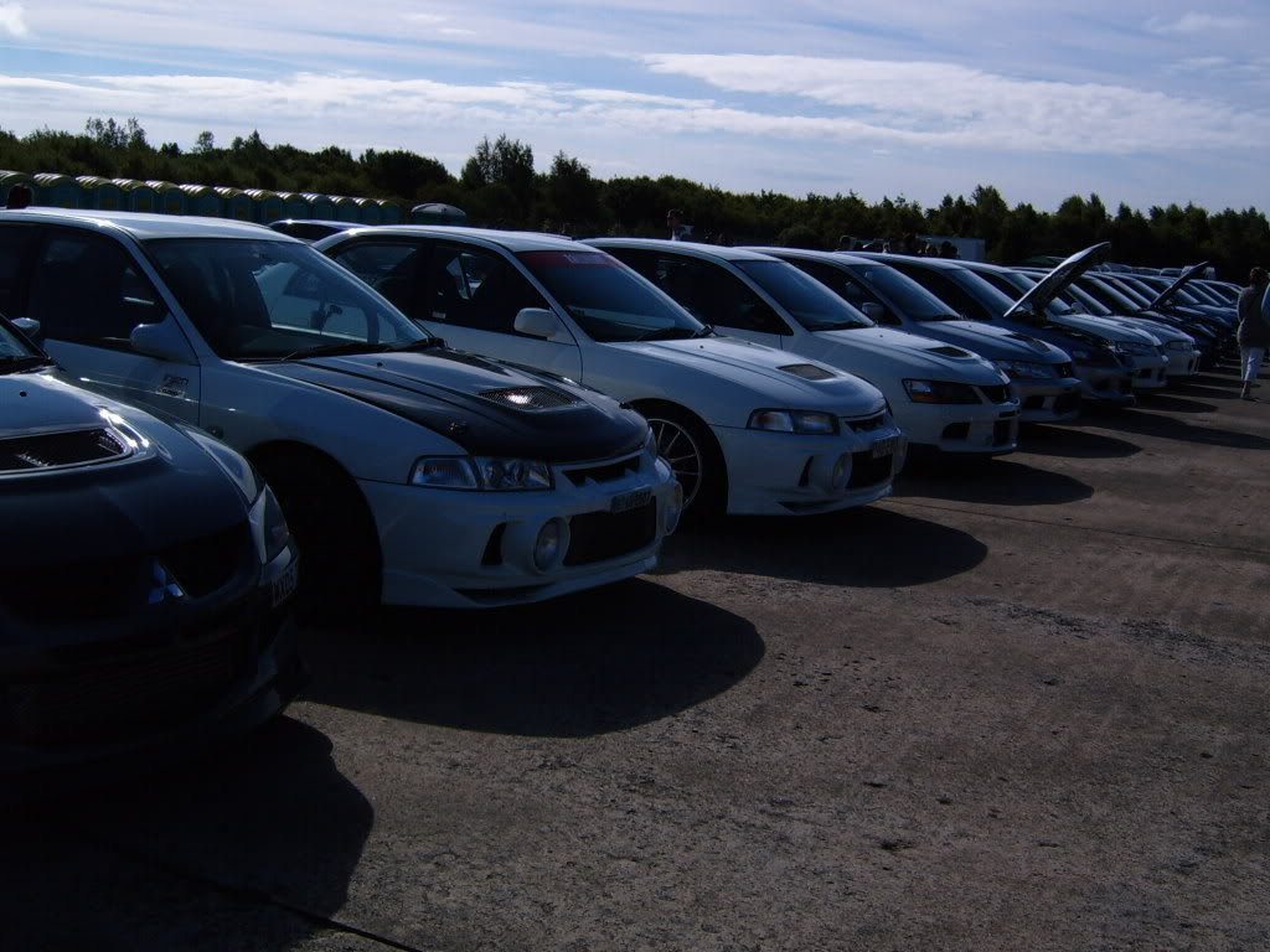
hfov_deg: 49.0
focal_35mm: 38
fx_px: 1394
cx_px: 635
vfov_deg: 37.7
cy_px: 476
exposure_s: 1/750
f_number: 5.8
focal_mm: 5.8
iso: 50
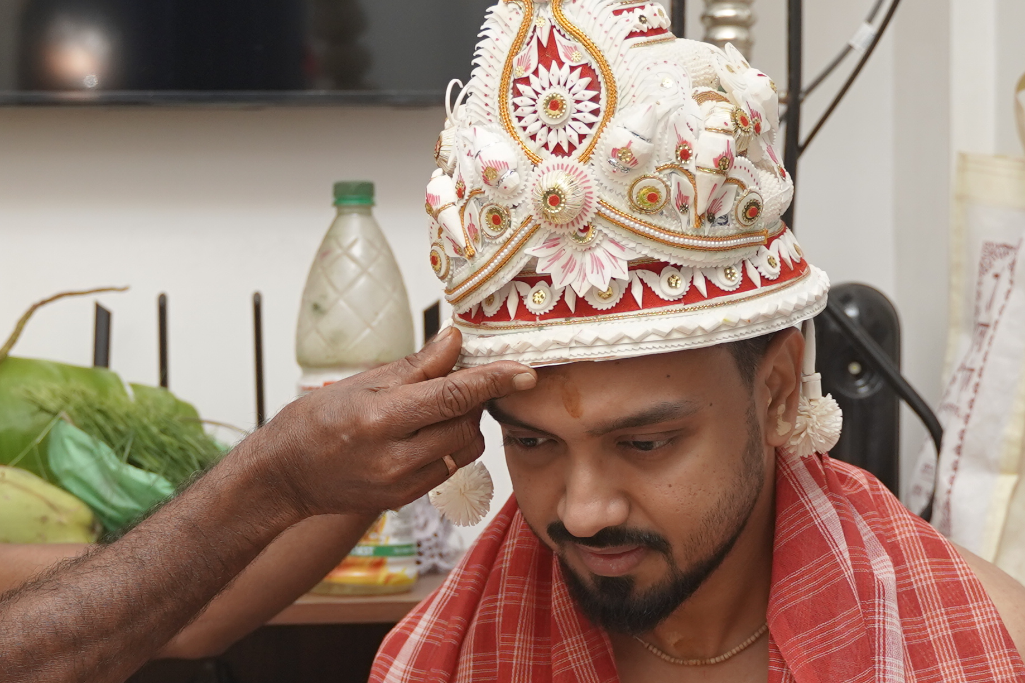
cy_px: 505
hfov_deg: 20.7
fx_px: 2790
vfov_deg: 13.9
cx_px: 324
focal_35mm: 98
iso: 400
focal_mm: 30
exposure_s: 1/160
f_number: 2.8
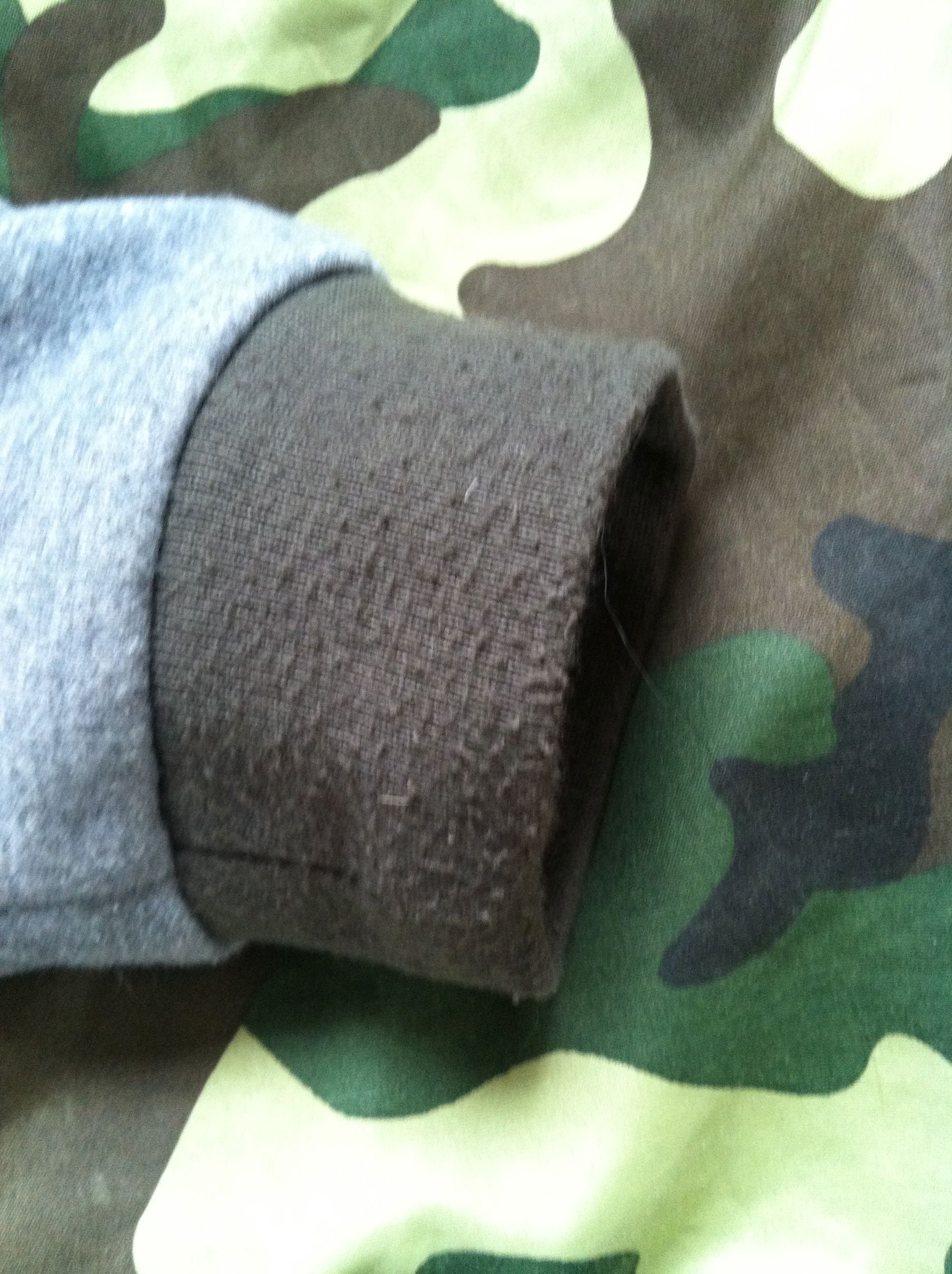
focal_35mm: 35
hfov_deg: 40.6
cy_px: 637
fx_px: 1287
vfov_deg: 52.7
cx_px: 476
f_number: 2.8
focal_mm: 3.85
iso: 320
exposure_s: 1/15
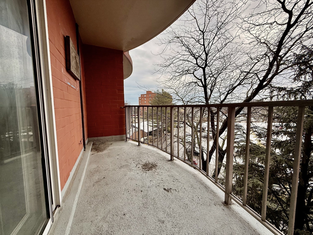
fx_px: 127
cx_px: 156
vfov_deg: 85.7
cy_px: 118
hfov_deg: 102.1
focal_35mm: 14
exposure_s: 1/1001
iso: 50
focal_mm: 2.22
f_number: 2.2
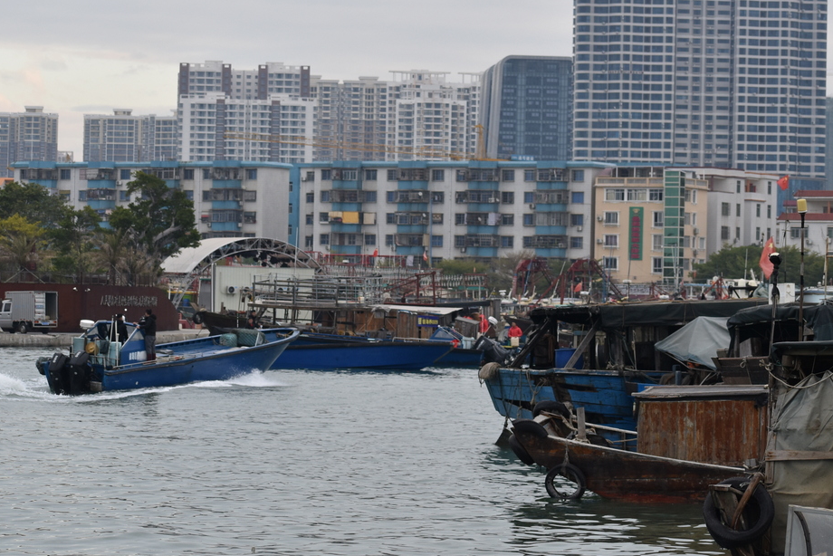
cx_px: 445
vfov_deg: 10.0
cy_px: 251
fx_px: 3171
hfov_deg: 15.0
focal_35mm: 137
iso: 360
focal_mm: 70
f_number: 5.6
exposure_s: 1/250
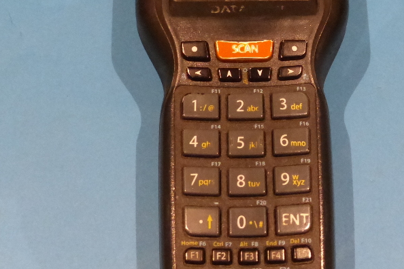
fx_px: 628
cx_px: 254
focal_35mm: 56
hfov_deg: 35.4
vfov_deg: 23.9
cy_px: 63
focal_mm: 4.5
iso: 800
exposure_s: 1/100
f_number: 2.8
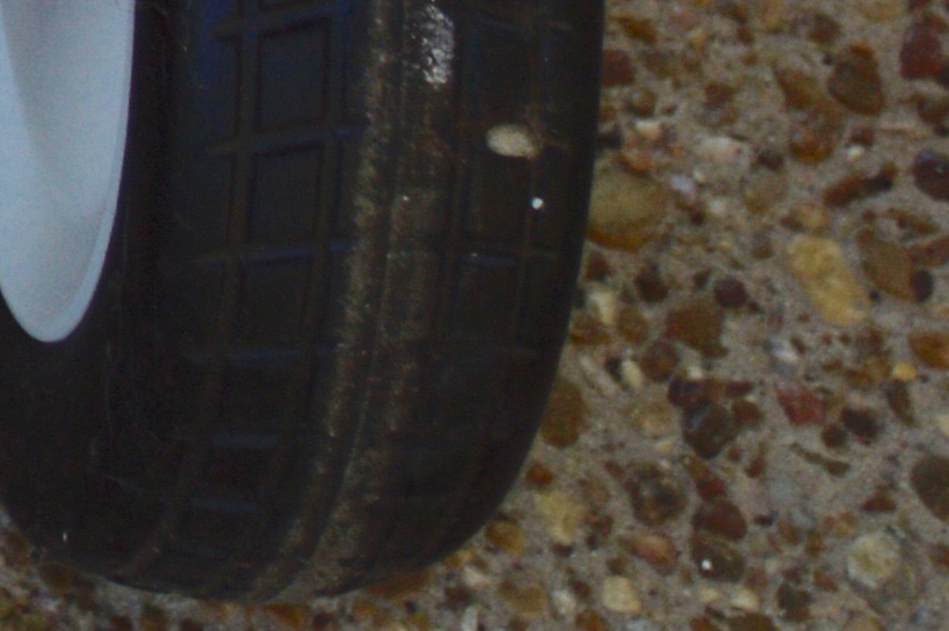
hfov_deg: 7.4
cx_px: -1234
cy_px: -683
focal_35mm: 264
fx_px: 6952
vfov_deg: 5.1
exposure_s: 1/200
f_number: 4
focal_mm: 24
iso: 100
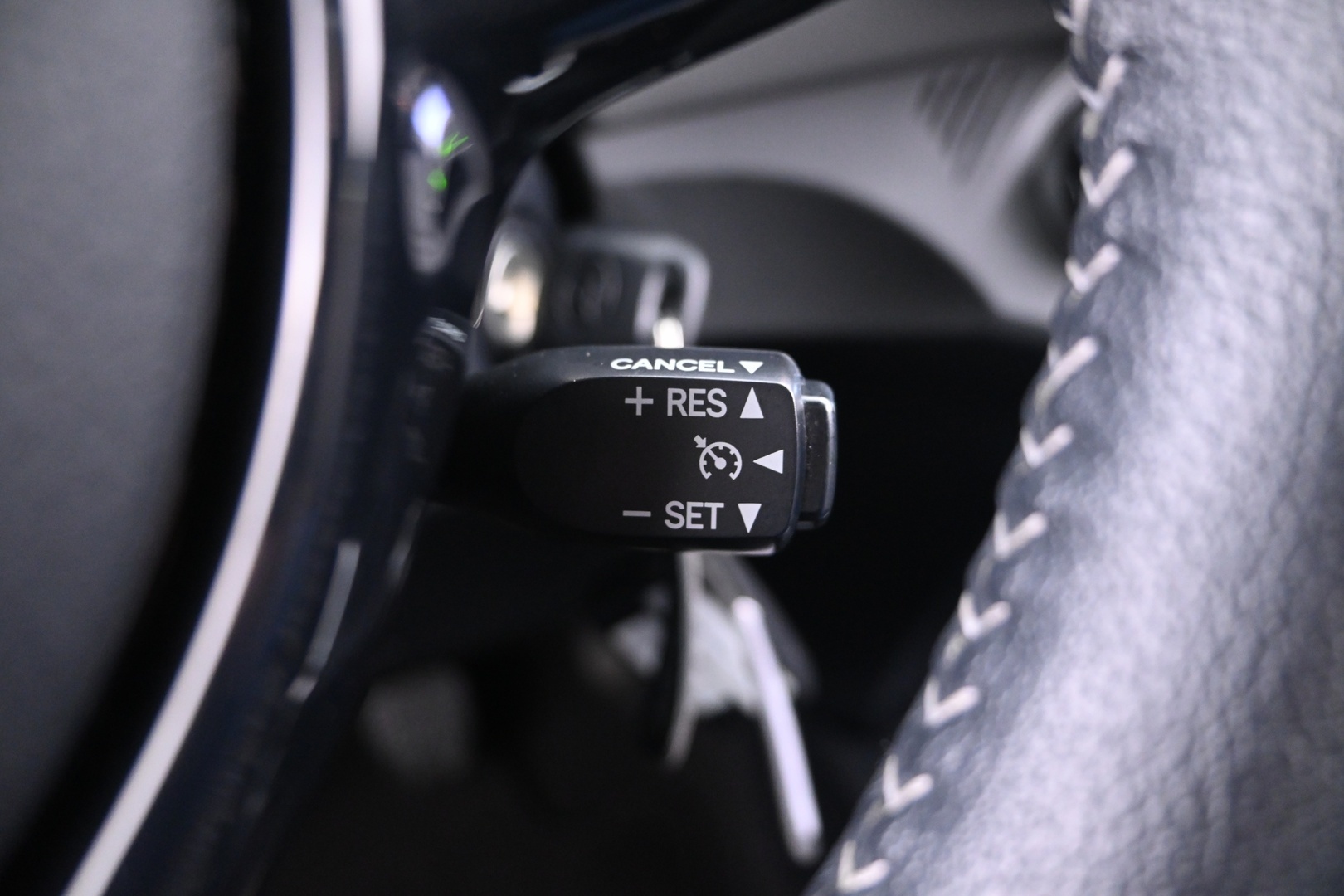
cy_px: 448
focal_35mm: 29
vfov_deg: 44.6
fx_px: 1092
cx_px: 672
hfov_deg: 63.2
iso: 2500
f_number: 3.8
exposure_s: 1/3
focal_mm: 19.5
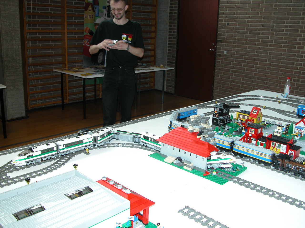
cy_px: 114
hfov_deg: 52.6
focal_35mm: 35
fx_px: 308
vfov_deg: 40.7
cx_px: 152
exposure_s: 1/30
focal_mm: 8.9
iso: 100
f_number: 2.8
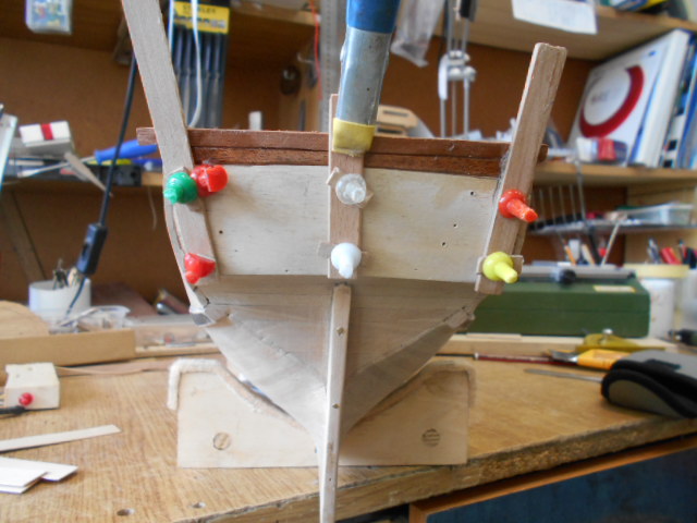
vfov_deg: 53.1
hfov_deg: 67.3
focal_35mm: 26
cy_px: 262
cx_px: 348
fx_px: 524
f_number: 3.2
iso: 320
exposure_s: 1/30
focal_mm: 4.6
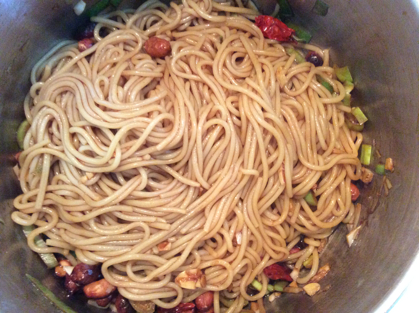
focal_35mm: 32
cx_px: 210
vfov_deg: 44.1
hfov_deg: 56.9
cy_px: 156
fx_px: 387
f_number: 2.4
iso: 400
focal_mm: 3.3
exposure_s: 1/17
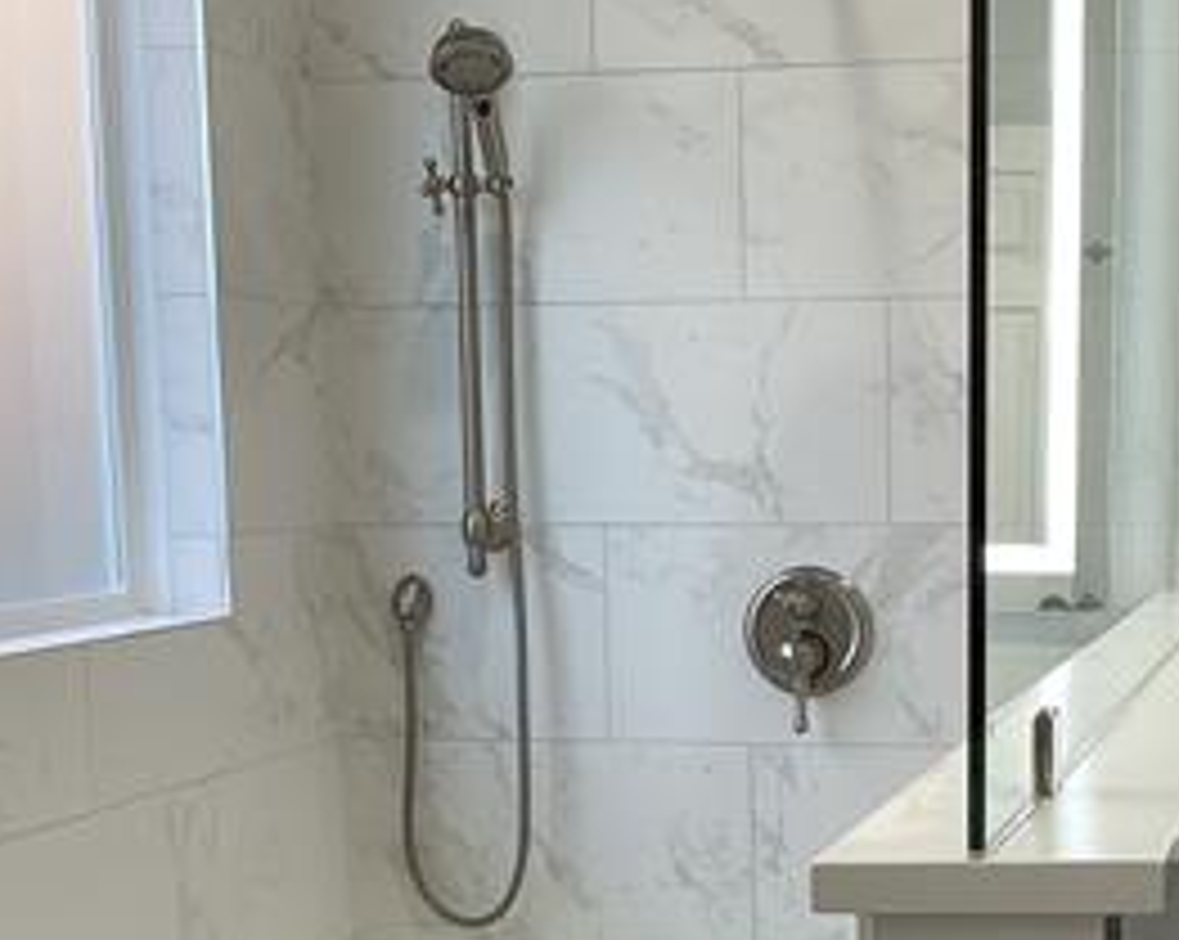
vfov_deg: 20.4
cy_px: 774
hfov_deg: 25.5
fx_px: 2579
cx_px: 855
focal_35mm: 74
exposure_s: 1/60
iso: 50
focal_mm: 3.3
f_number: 2.4
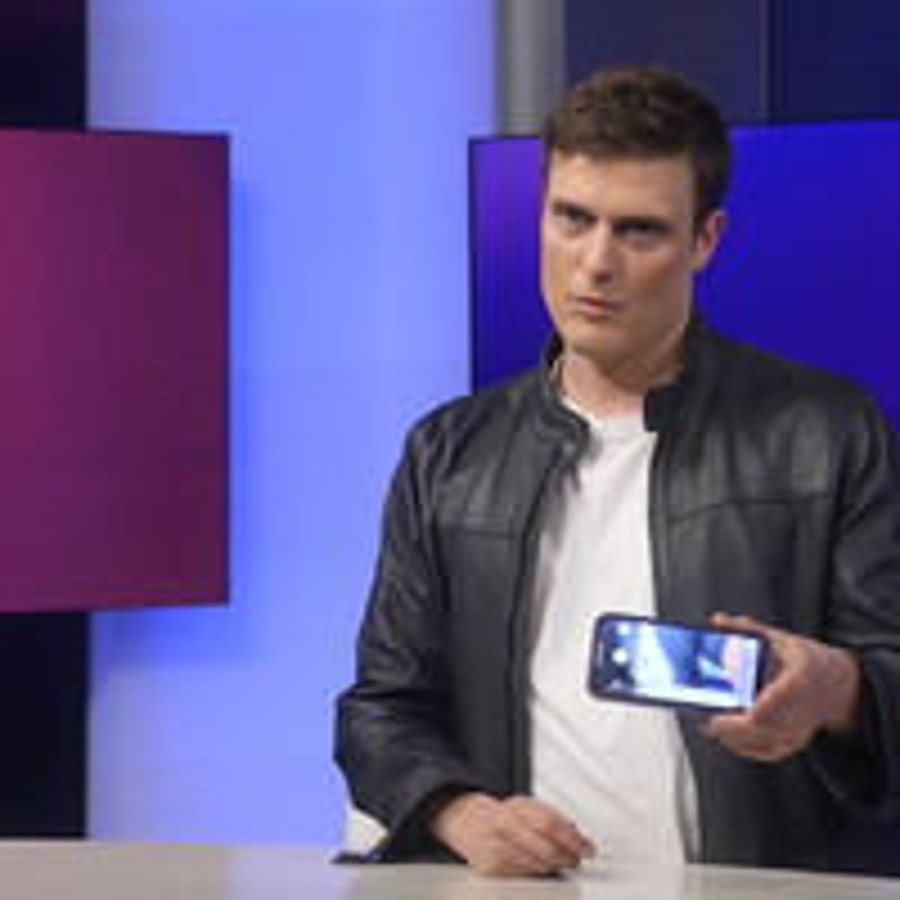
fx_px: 2530
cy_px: 567
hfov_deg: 19.8
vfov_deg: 20.1
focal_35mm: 86
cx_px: 115
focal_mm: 30
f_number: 2.2
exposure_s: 1/250
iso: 640
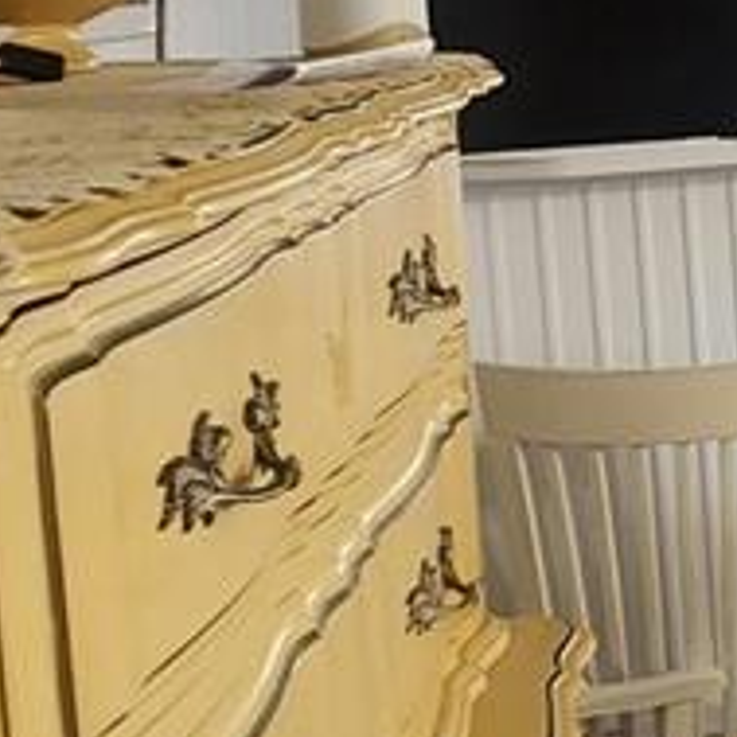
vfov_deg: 23.3
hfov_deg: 19.1
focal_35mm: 73
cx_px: 1256
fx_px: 1758
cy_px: 140
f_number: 2.2
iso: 320
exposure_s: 1/30
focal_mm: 2.2
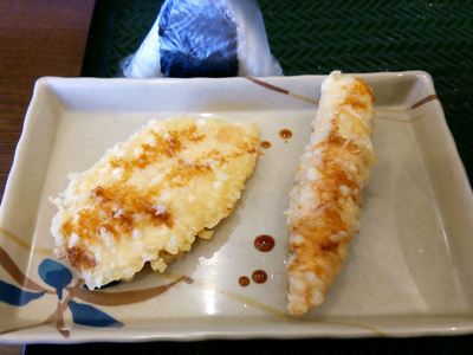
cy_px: 178
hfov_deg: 60.0
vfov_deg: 46.8
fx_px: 410
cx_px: 236
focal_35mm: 30
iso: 80
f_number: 1.94
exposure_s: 1/59
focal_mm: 4.06
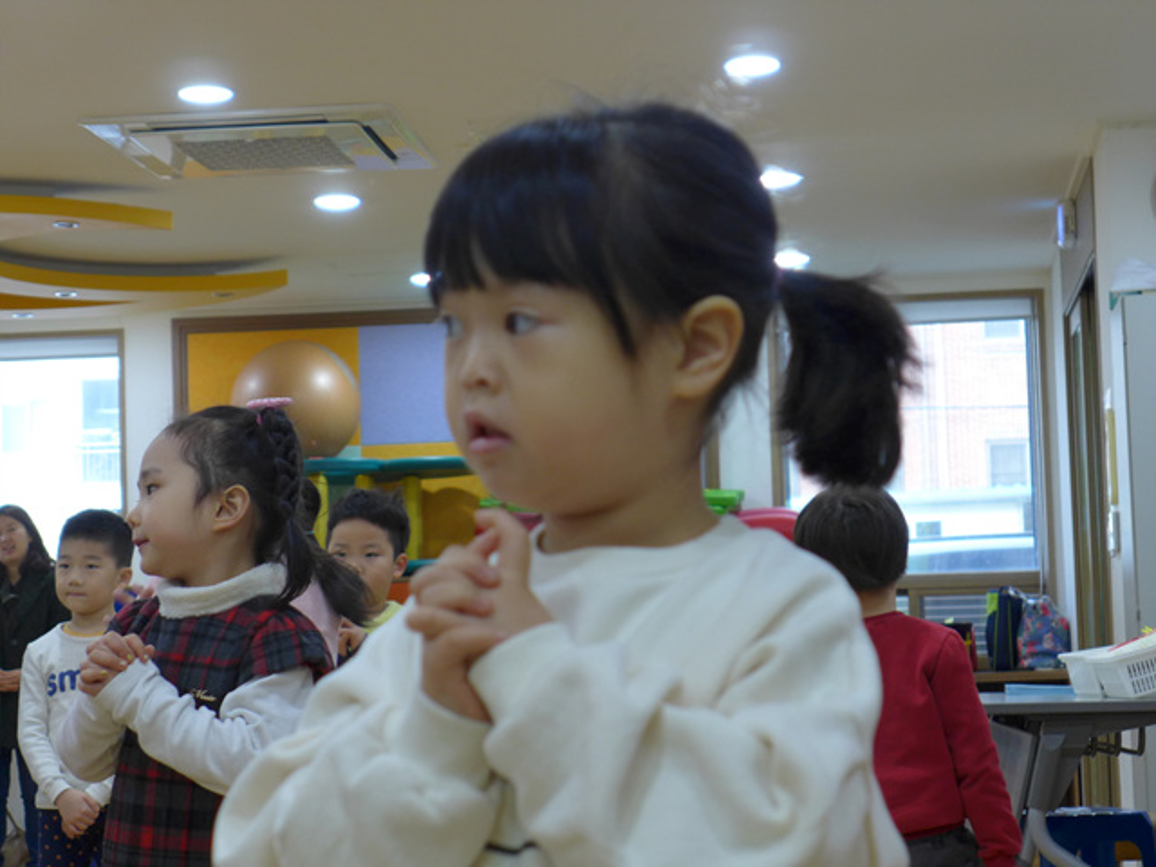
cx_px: 578
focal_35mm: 80
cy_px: 434
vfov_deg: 18.4
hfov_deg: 24.4
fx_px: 2672
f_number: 2.2
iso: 200
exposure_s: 1/125
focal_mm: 15.7
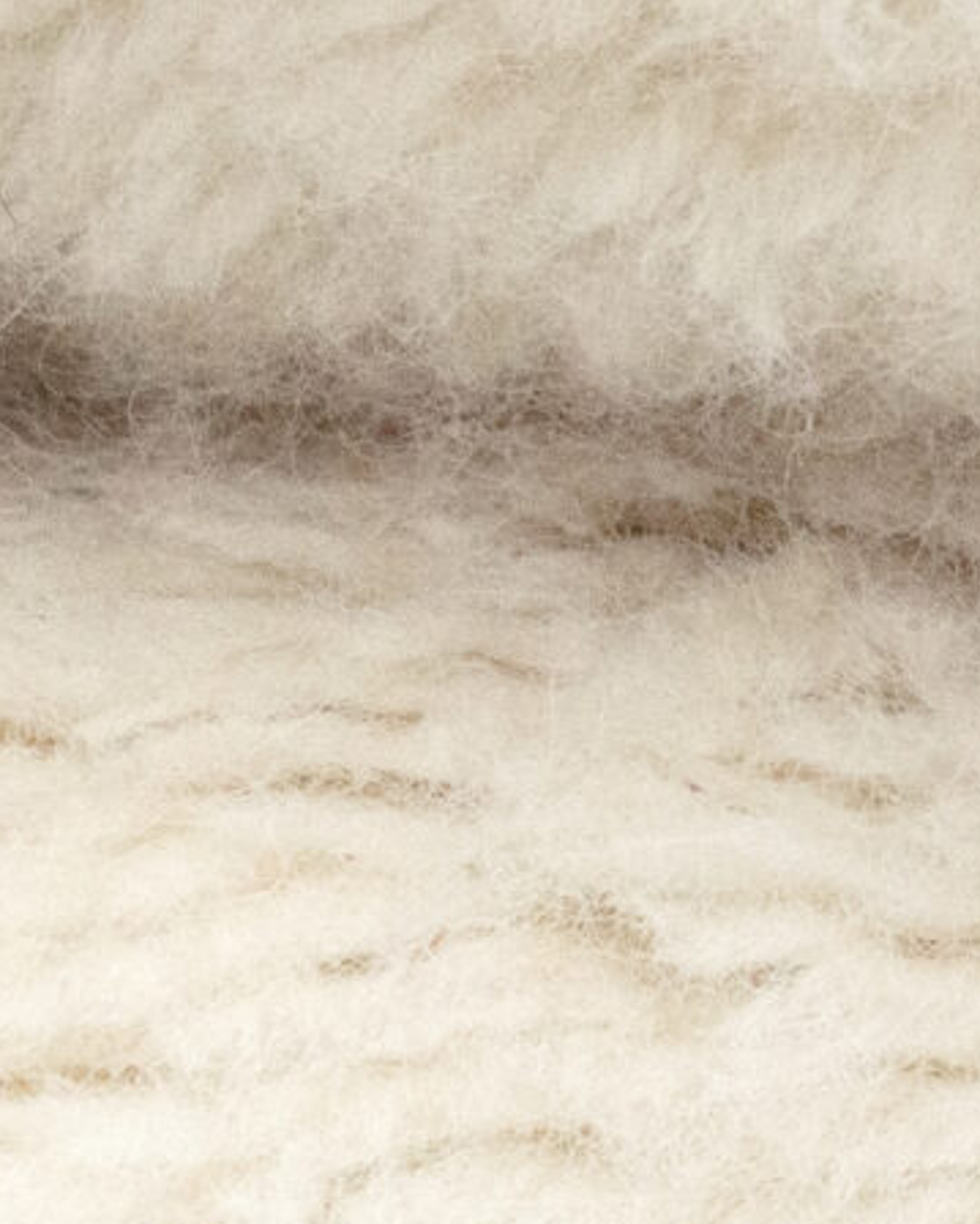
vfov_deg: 5.0
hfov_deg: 4.0
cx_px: 1477
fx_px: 13980
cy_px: 1389
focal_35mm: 386
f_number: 5.3
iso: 800
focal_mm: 48
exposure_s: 1/160
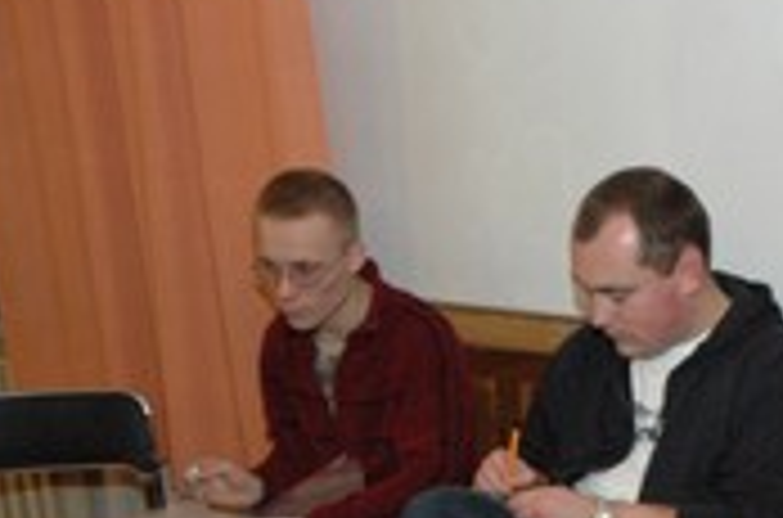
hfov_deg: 25.4
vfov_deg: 17.4
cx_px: 778
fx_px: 1648
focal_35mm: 76
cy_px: 532
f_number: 3.8
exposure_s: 1/45
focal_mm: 22
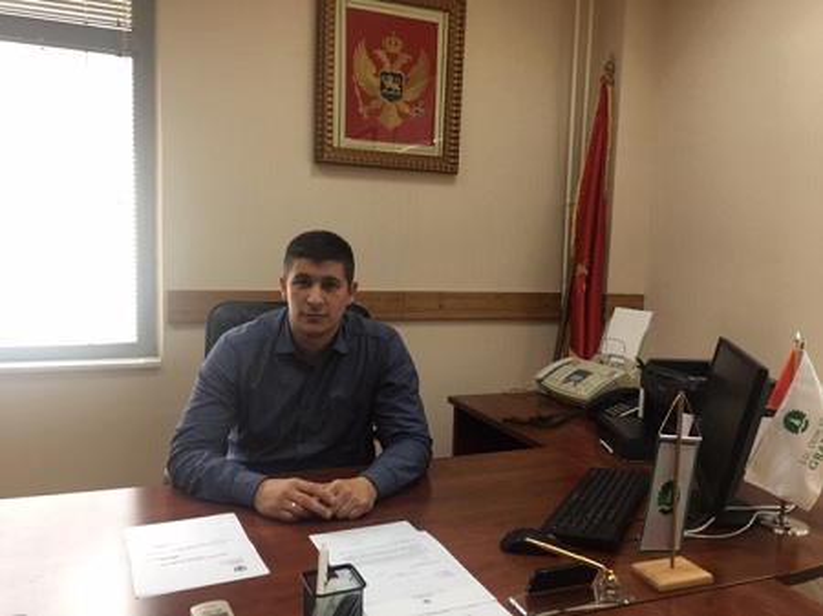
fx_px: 689
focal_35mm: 29
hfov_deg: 61.7
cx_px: 412
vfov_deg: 48.2
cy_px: 308
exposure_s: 1/50
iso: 32
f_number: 2.2
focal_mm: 4.15
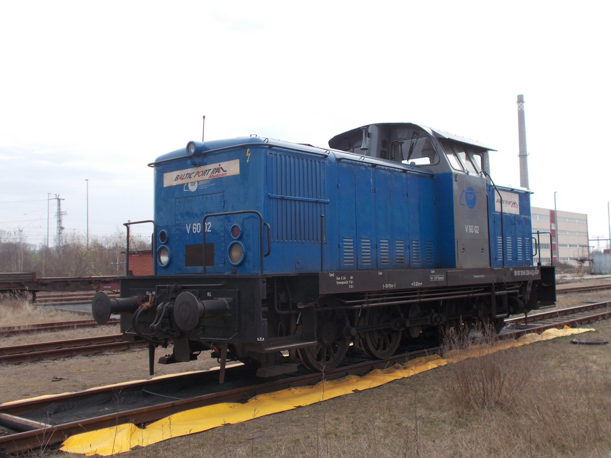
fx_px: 688
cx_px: 306
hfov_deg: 47.9
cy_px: 229
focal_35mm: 39
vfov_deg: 36.8
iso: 80
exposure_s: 1/250
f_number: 3.9
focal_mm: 6.9
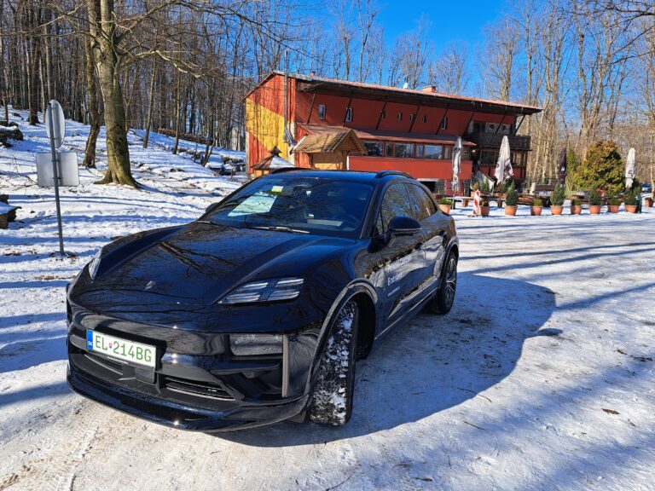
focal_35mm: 24
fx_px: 454
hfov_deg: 71.6
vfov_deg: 56.8
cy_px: 246
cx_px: 328
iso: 50
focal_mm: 5.23
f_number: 1.8
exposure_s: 1/726
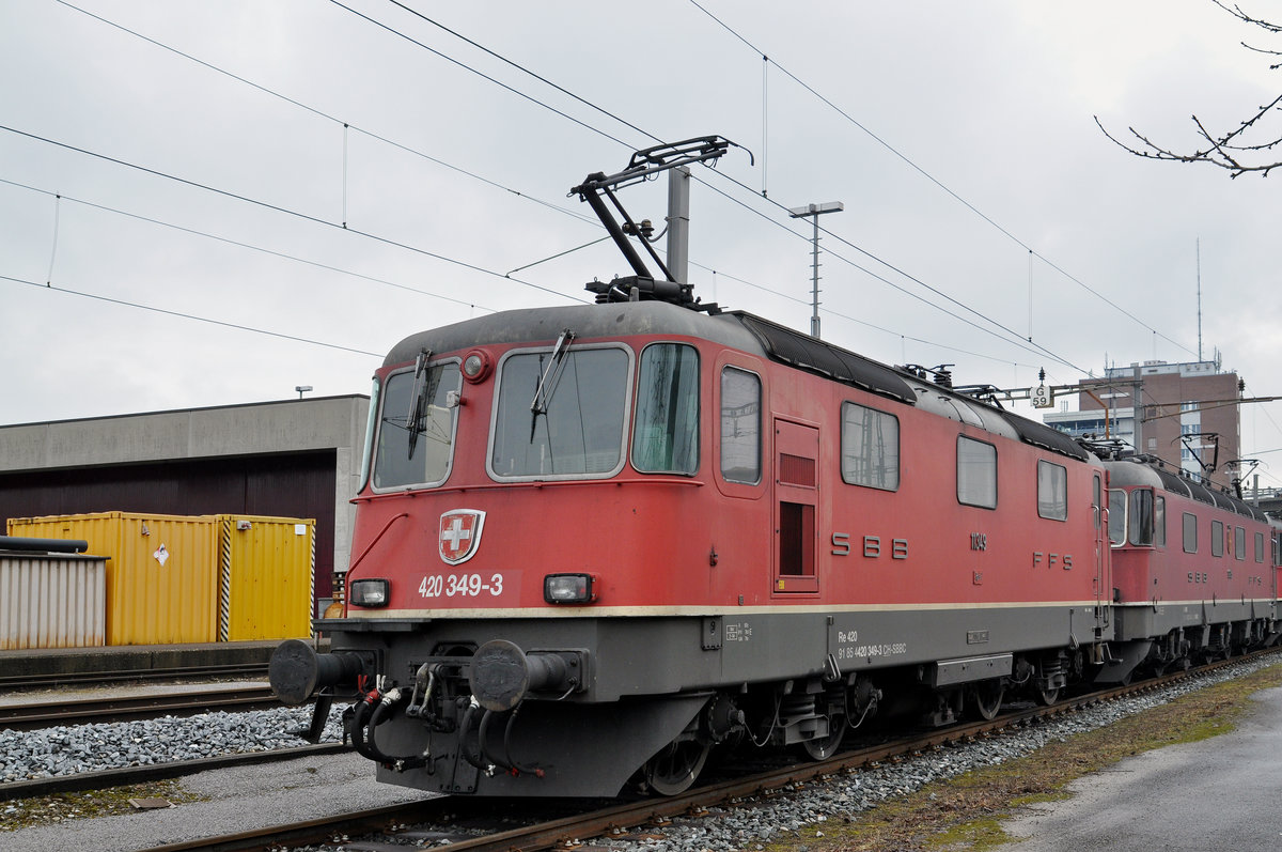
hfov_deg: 49.6
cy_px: 426
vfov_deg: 34.1
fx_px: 1387
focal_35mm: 39
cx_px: 641
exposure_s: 1/250
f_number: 8
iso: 400
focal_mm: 26
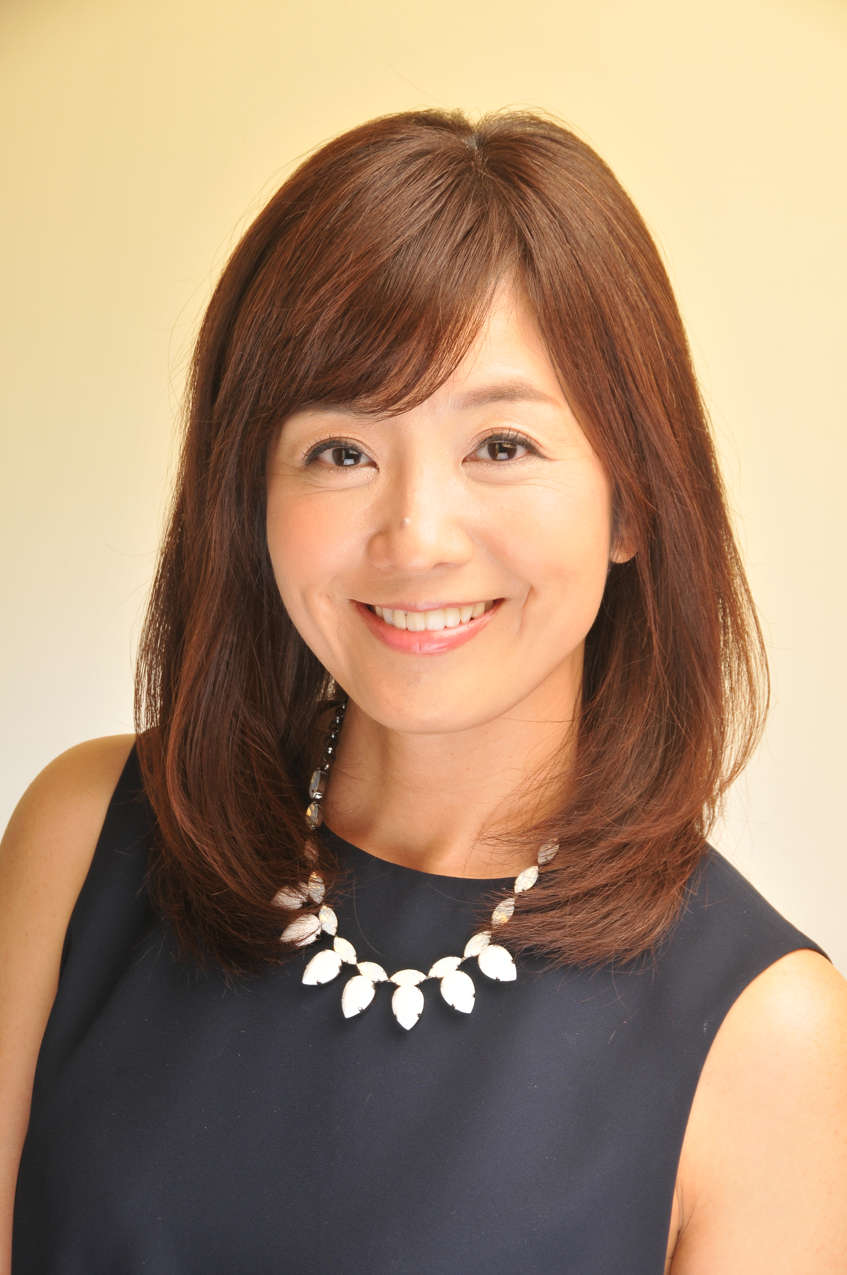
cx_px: 424
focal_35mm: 142
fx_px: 5042
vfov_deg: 14.4
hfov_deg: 9.6
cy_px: 638
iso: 200
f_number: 11
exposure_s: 1/80
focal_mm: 95
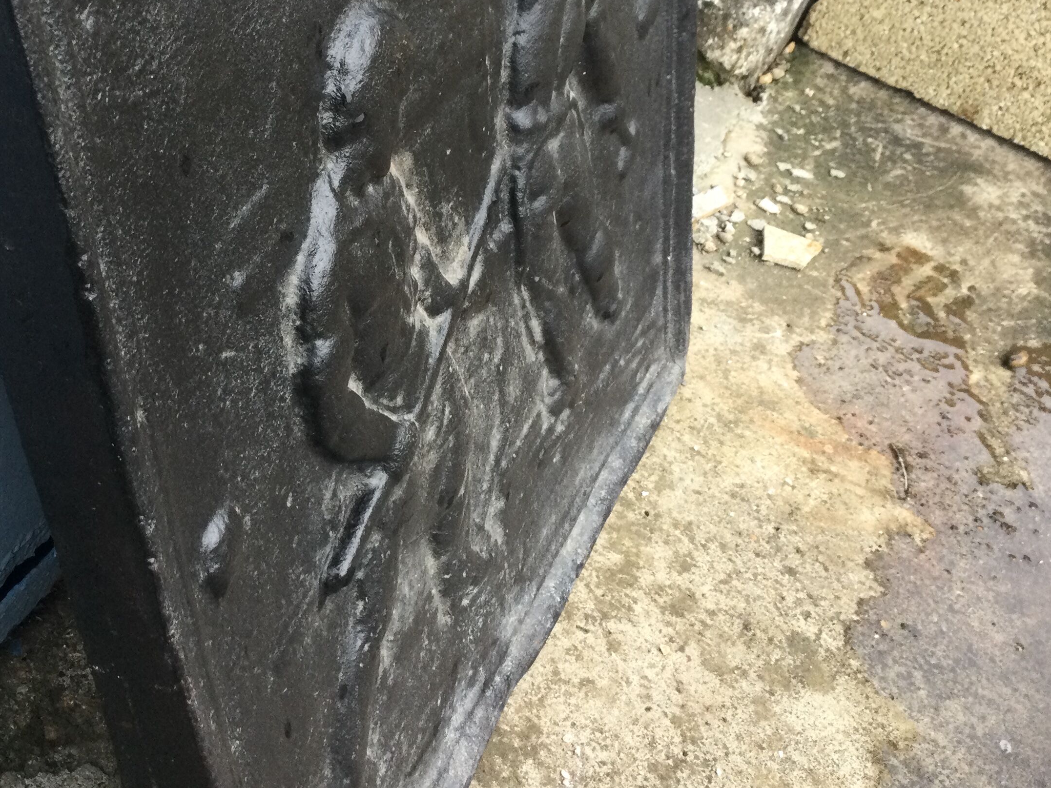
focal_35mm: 47
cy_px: 288
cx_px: 335
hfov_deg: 39.9
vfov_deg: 30.7
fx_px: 1427
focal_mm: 3.3
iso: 40
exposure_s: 1/33
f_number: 2.4
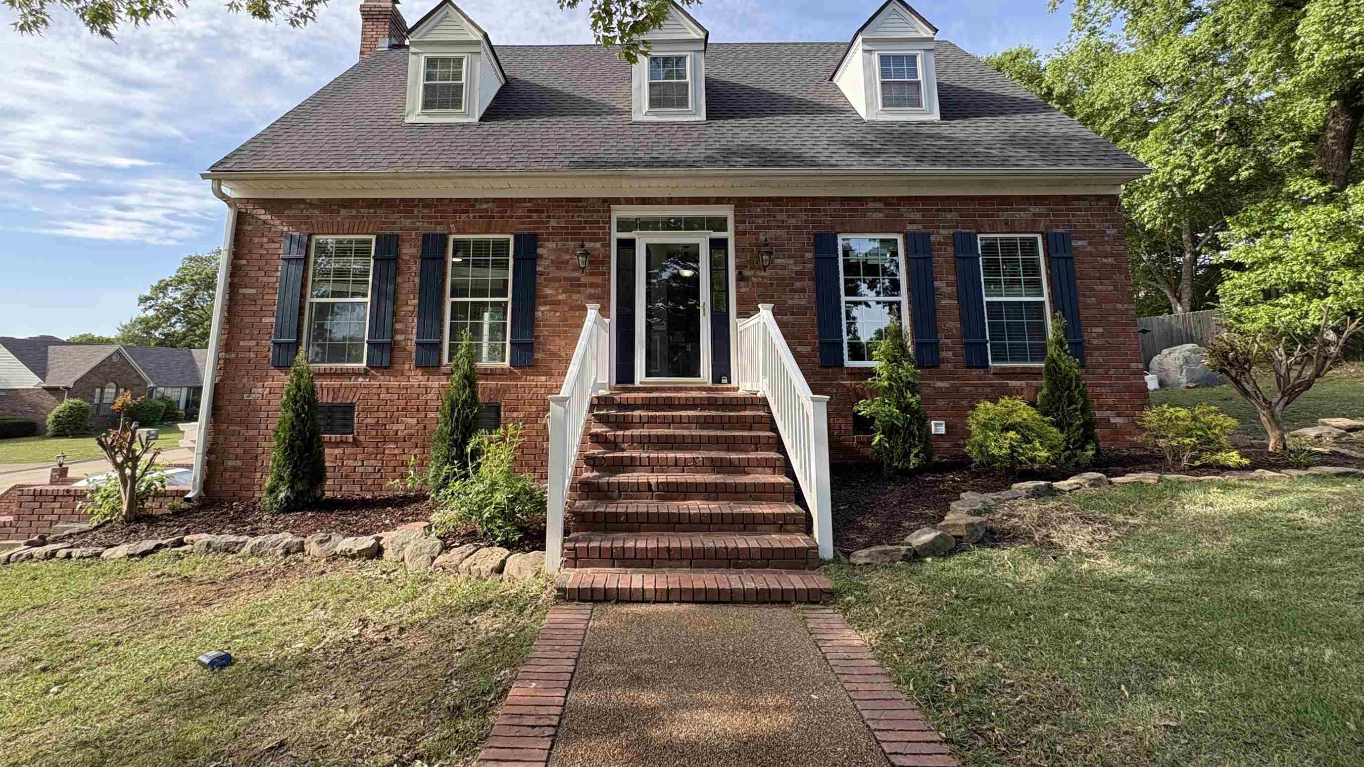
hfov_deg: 95.8
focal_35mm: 17
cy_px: 281
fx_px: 615
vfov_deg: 62.9
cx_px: 646
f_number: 2.2
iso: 50
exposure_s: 1/293
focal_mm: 2.22
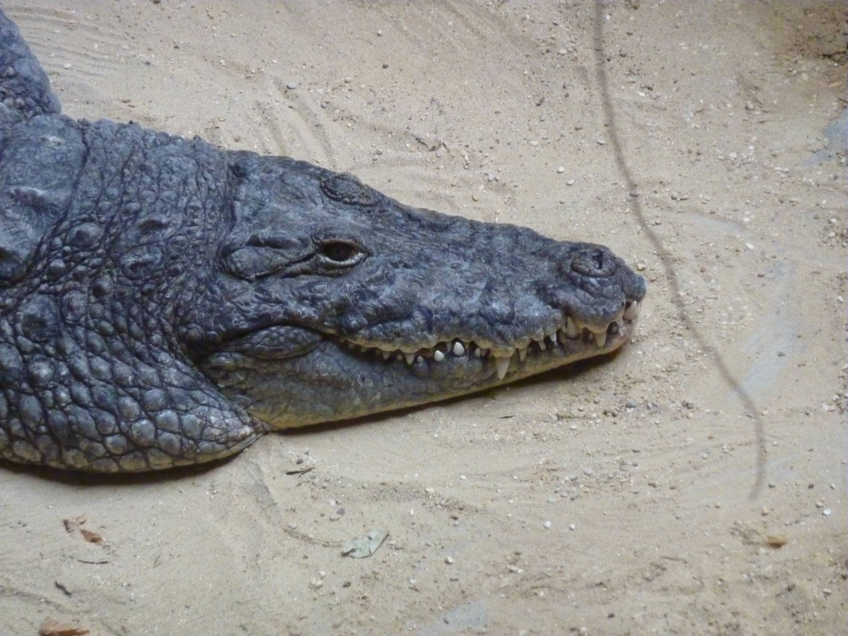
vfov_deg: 5.0
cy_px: 318
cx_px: 424
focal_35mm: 300
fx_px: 7349
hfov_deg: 6.6
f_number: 4.9
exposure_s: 1/50
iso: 800
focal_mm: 49.2
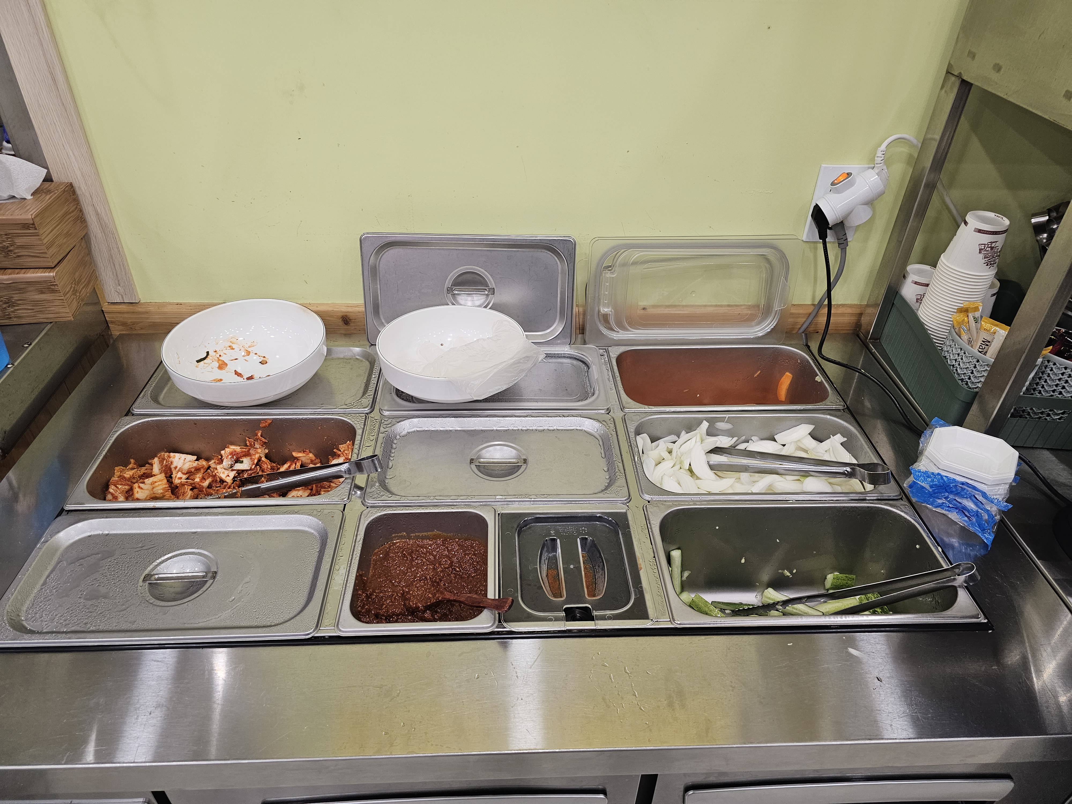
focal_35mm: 23
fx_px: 712
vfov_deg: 58.9
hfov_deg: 73.9
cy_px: 402
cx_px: 536
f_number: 1.7
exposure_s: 1/120
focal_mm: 6.3
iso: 250
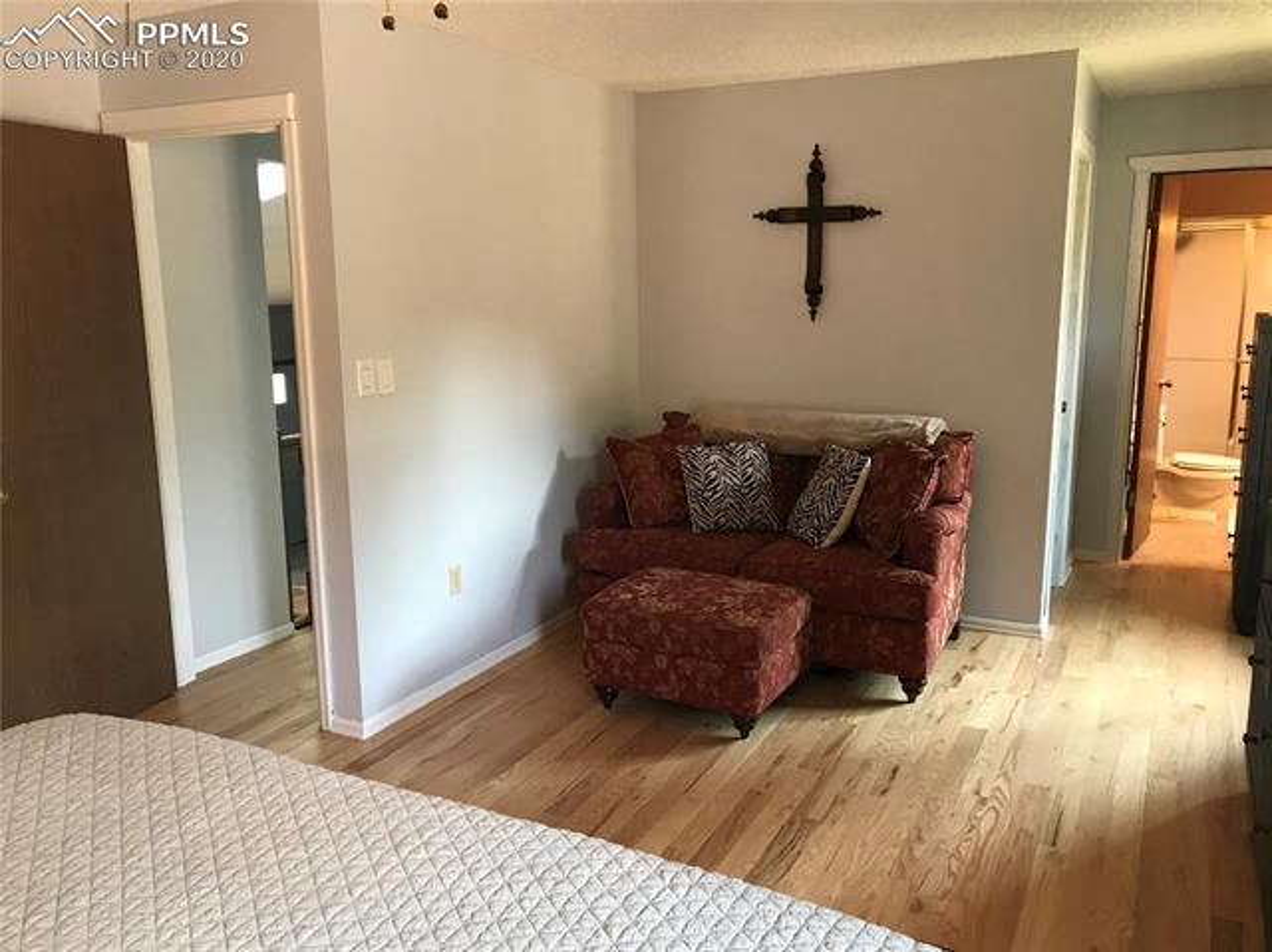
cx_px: 636
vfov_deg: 49.7
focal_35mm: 28
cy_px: 476
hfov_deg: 63.5
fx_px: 1028
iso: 50
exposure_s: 1/15
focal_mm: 3.99
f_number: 1.8
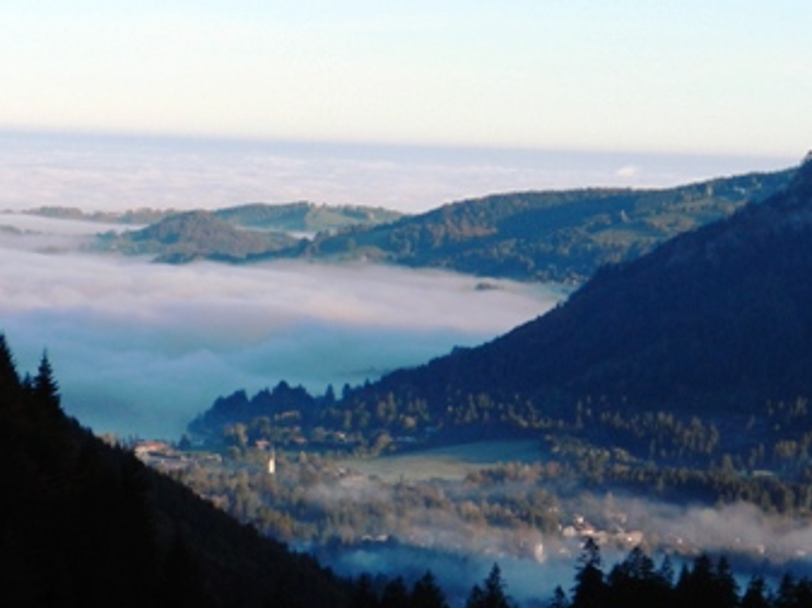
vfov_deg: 8.5
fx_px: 4054
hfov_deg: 11.4
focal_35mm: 173
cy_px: 70
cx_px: 530
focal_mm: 16.3
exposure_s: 1/640
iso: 160
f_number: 4.9
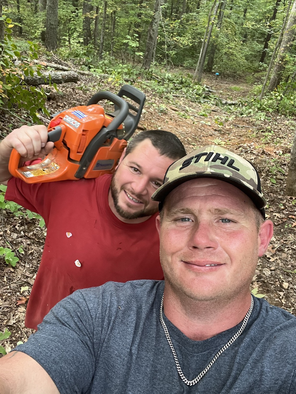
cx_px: 148
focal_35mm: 30
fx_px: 342
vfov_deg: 60.0
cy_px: 197
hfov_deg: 46.8
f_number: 2.2
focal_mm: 2.71
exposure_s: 1/81
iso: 100
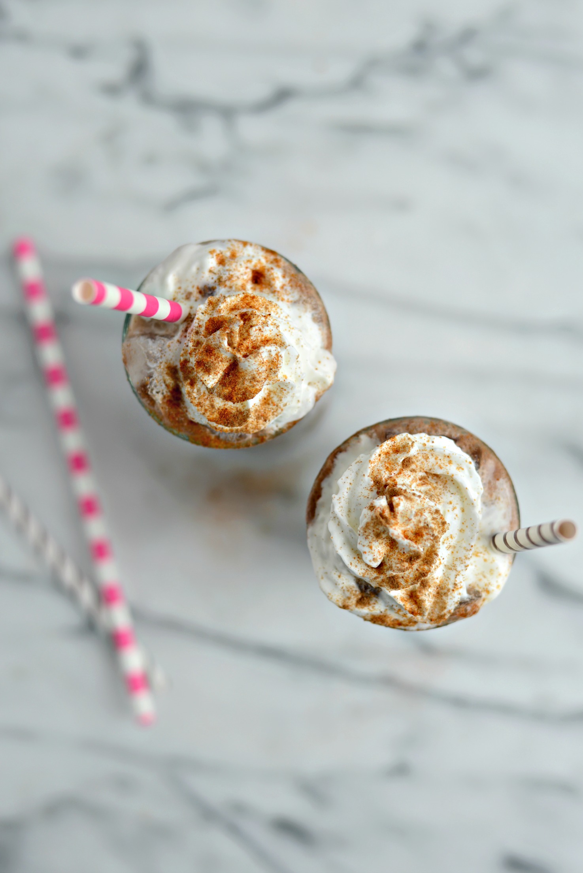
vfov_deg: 39.6
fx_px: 1214
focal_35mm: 50
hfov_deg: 27.0
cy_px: 436
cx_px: 292
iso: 140
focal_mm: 50
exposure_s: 1/250
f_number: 2.8
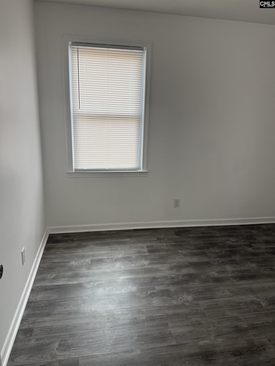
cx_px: 138
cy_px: 183
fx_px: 254
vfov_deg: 71.6
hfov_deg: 56.8
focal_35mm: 24
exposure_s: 1/120
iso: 200
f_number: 1.78
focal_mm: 6.76
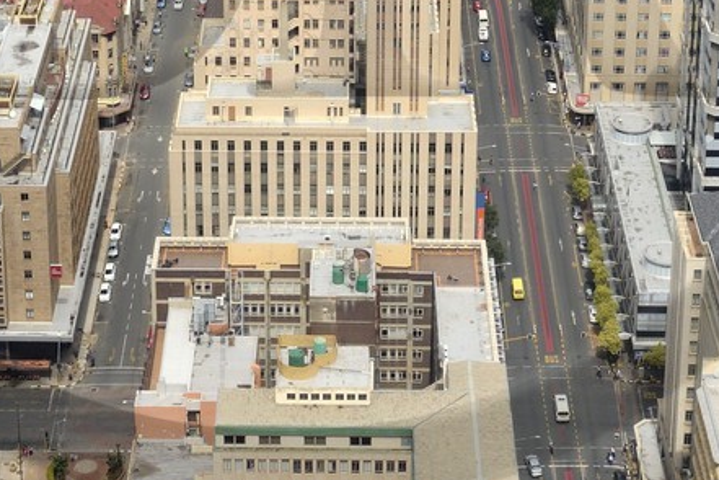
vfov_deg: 11.5
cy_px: -168
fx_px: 2317
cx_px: 284
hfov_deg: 17.6
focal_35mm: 116
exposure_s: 1/400
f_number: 10
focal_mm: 32
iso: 200
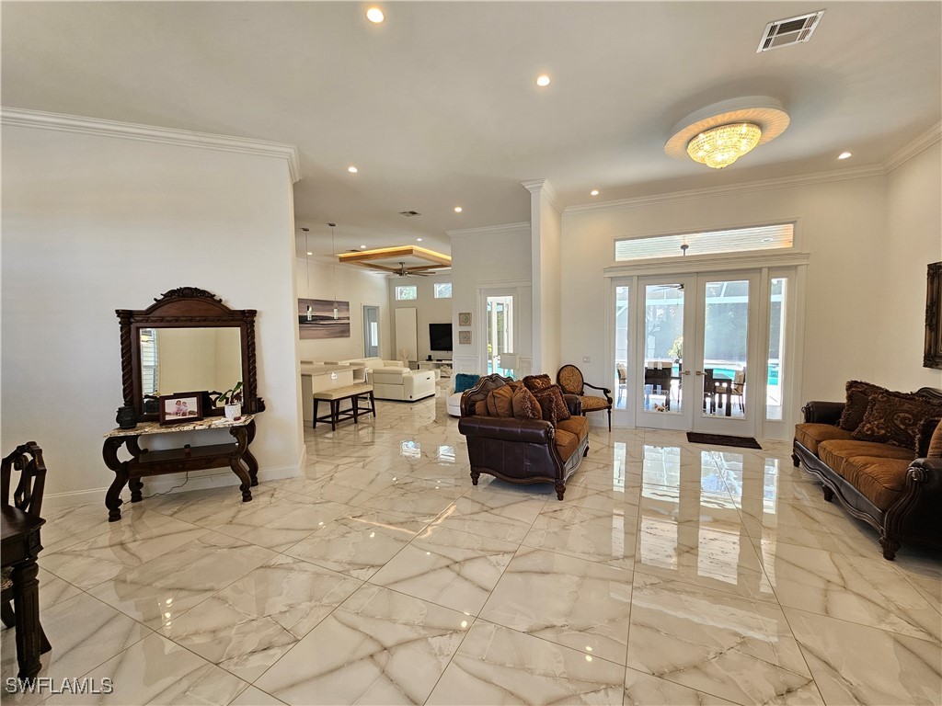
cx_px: 471
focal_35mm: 13
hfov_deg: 106.2
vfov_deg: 89.9
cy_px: 353
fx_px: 354
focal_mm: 2.2
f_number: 2.2
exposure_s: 1/60
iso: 80
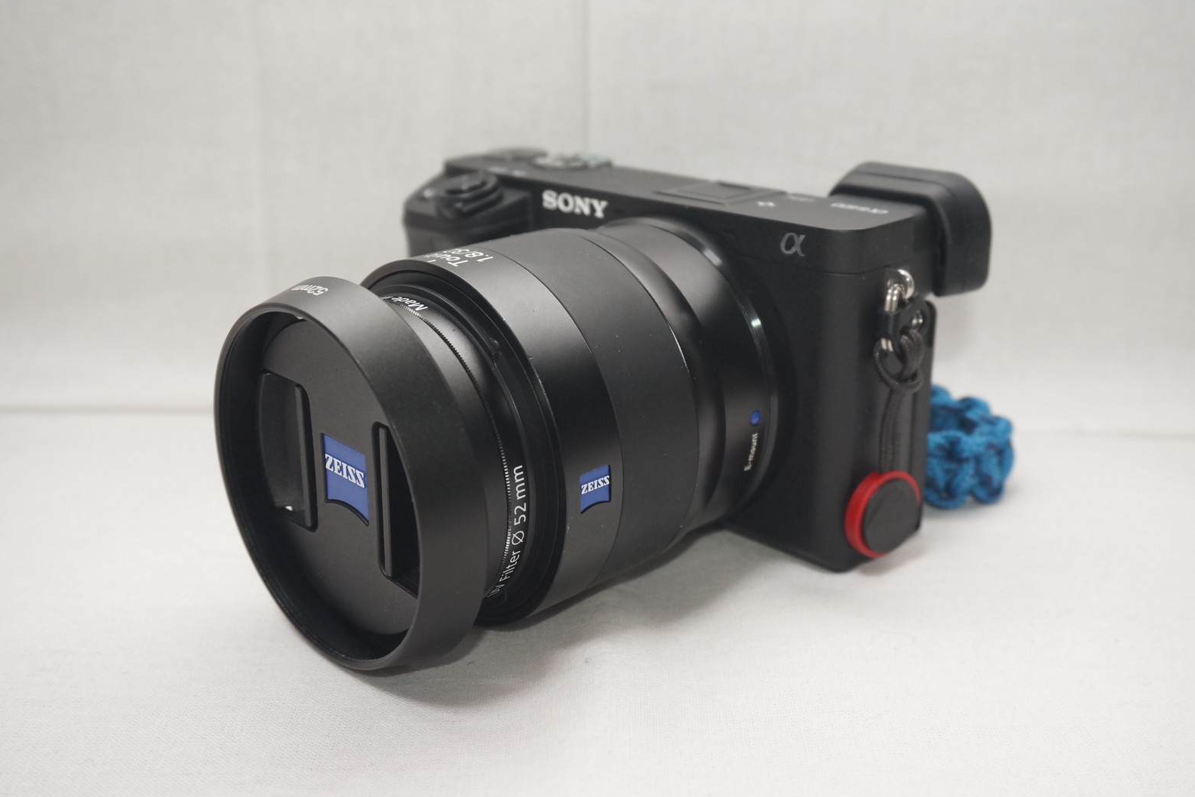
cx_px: 607
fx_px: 1228
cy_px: 405
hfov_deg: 51.9
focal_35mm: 37
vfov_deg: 35.9
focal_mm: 24
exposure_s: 1/60
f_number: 5.6
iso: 800
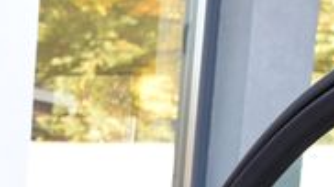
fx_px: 1619
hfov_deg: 11.6
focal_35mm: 183
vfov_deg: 6.1
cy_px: 581
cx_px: -50
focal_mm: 31
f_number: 5
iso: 500
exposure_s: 1/100
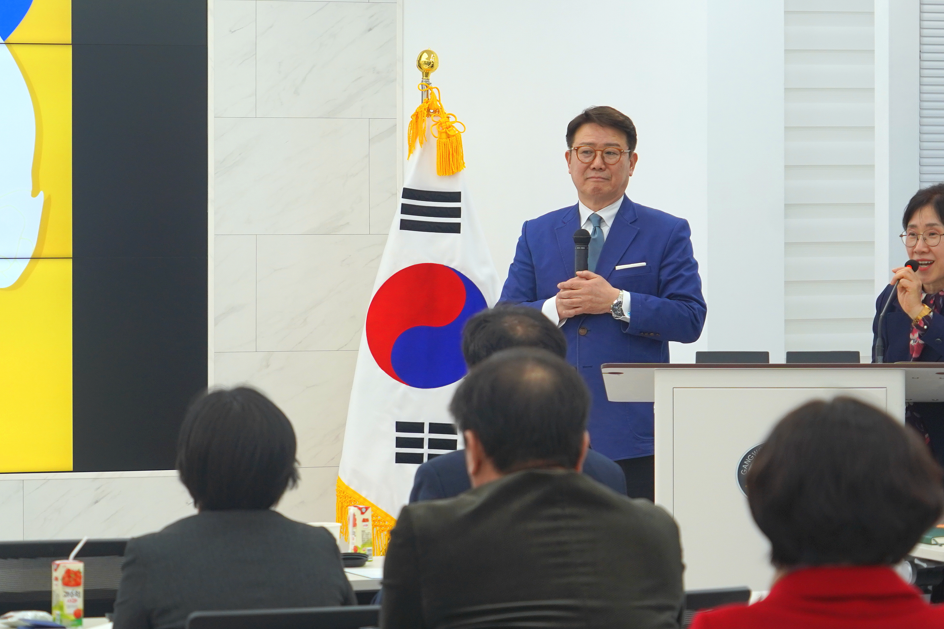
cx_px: 497
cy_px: 239
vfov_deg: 8.8
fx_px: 4090
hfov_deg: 13.2
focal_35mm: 156
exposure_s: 1/160
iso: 640
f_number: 5.6
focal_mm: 101
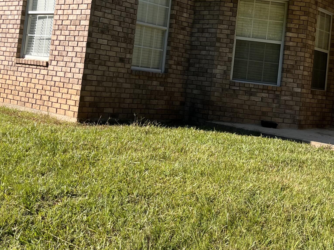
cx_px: 156
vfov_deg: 28.0
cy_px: 53
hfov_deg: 37.5
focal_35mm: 51
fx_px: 492
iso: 50
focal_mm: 5.1
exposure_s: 1/2062
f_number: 1.6
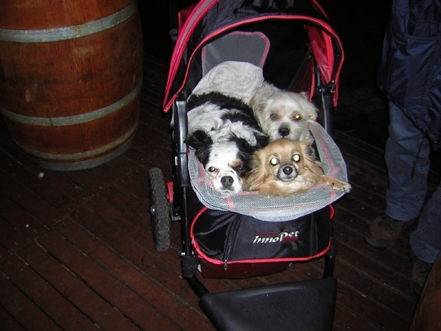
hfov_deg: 51.4
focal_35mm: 36
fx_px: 459
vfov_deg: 39.7
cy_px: 166
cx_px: 220
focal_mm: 4.7
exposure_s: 1/60.1
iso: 50
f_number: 2.6
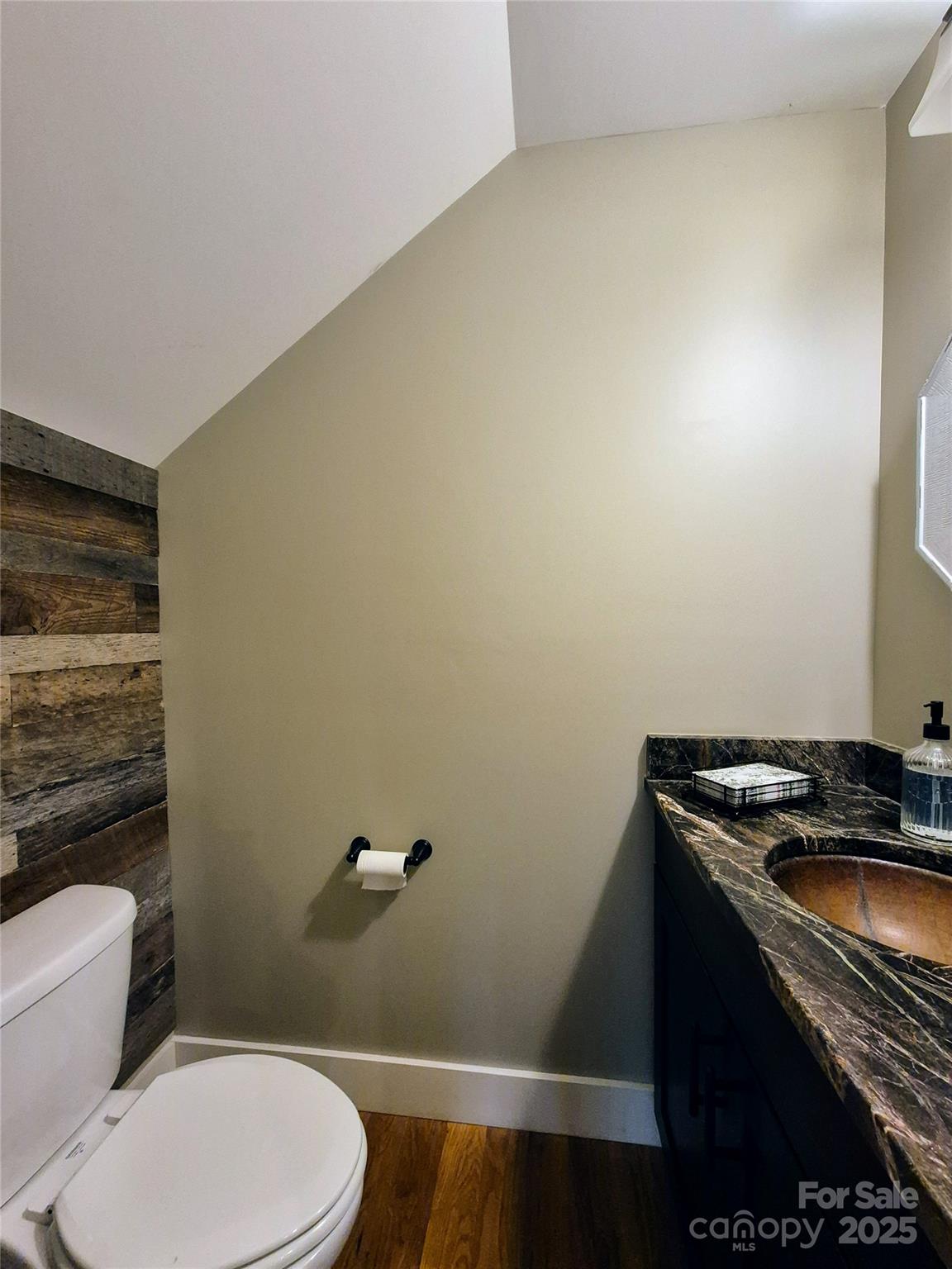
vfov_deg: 106.2
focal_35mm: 13
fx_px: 477
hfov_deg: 89.9
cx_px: 476
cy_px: 634
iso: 500
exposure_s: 1/60
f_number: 2.2
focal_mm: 1.74
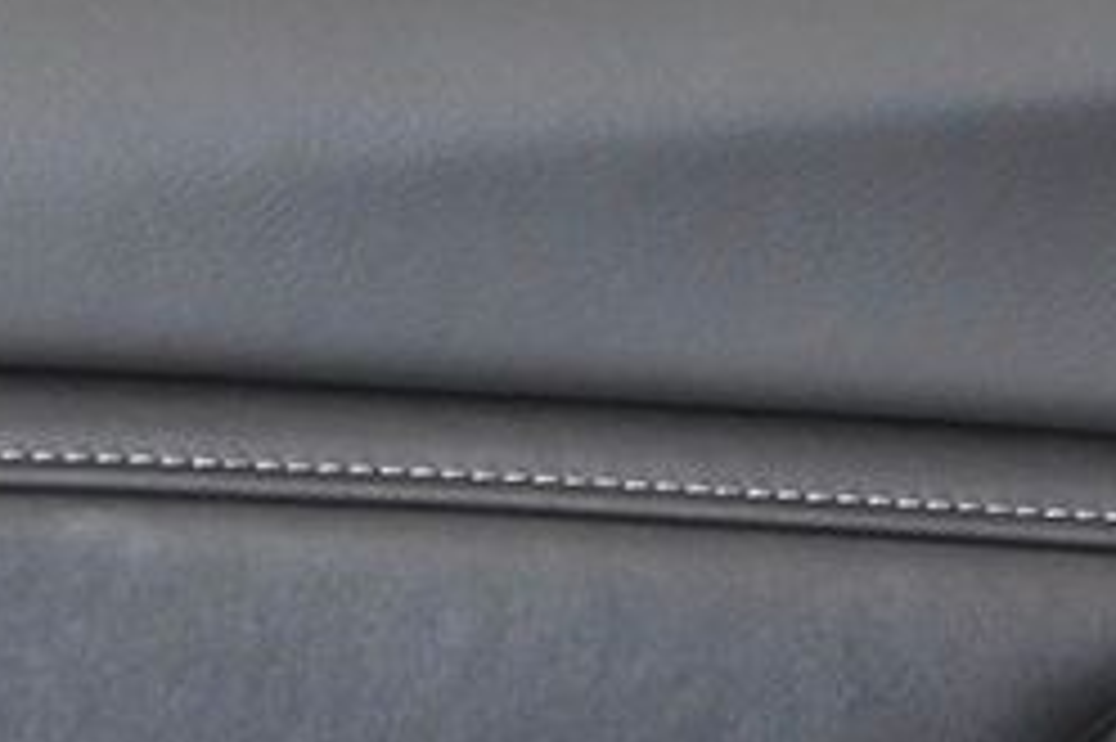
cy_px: 1315
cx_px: 1233
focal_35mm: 285
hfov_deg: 7.2
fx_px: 8829
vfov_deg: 4.8
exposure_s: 1/400
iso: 2500
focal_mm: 46
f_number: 3.5
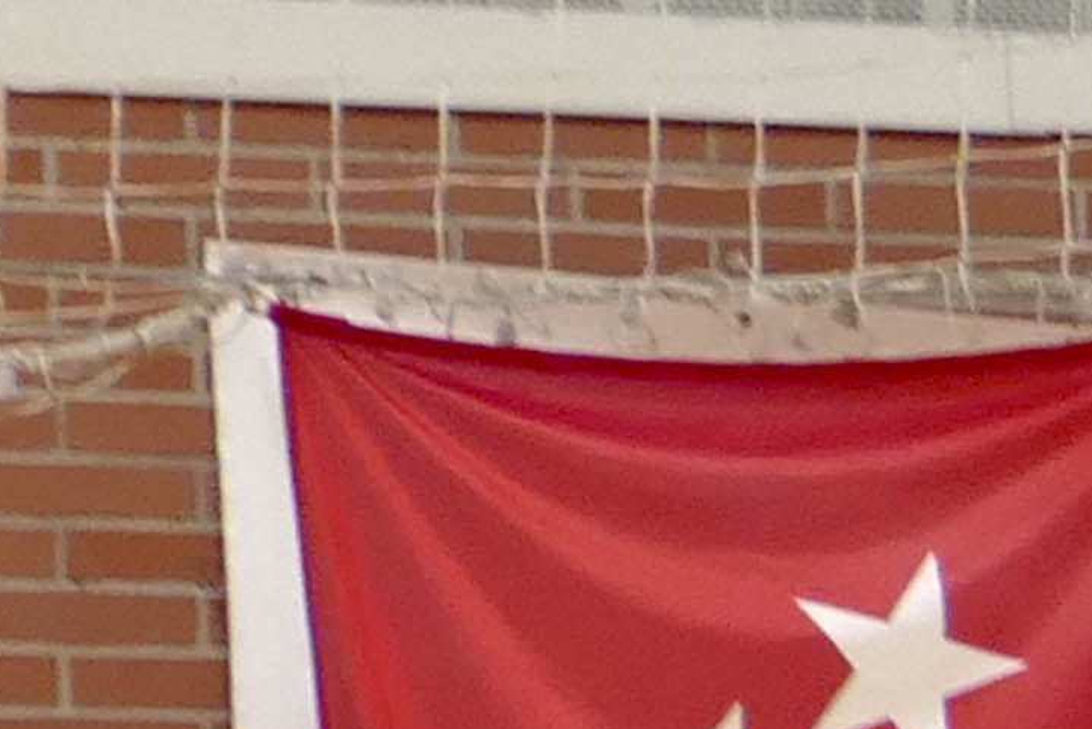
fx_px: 9194
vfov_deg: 4.4
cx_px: 3837
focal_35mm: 303
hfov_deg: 6.0
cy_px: 2154
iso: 400
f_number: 3.1
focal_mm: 14.5
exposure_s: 1/160
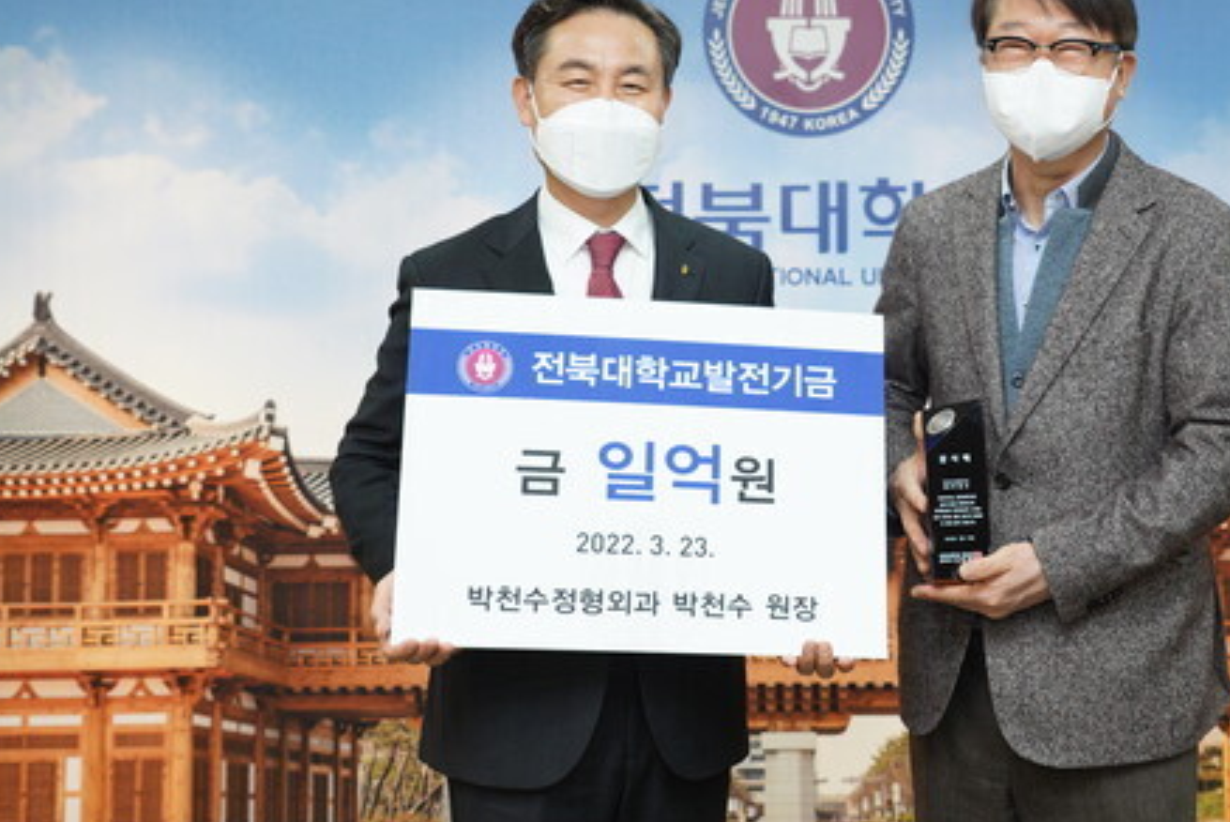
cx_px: 799
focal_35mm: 59
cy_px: 335
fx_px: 2017
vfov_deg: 23.0
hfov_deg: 33.7
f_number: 2.8
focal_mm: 29
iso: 640
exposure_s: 1/100
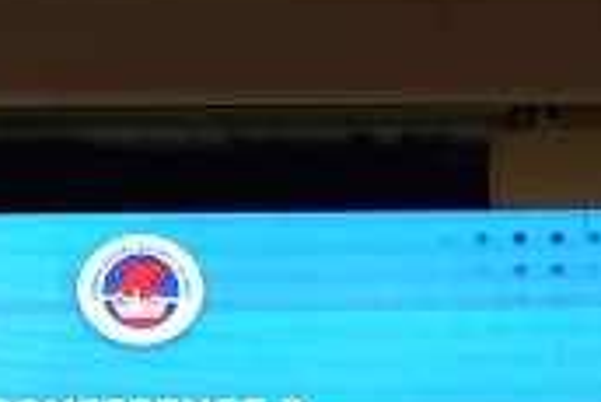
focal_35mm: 143
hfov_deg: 14.0
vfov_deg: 9.1
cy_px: 766
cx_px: -51
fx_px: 2389
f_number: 1.8
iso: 1000
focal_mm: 35
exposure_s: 1/500
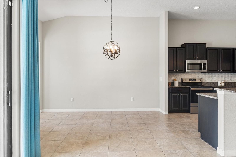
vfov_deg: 56.1
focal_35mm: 22
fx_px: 147
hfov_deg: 77.3
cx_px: 118
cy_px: 78
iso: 400
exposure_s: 1/8
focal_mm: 15
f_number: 7.1
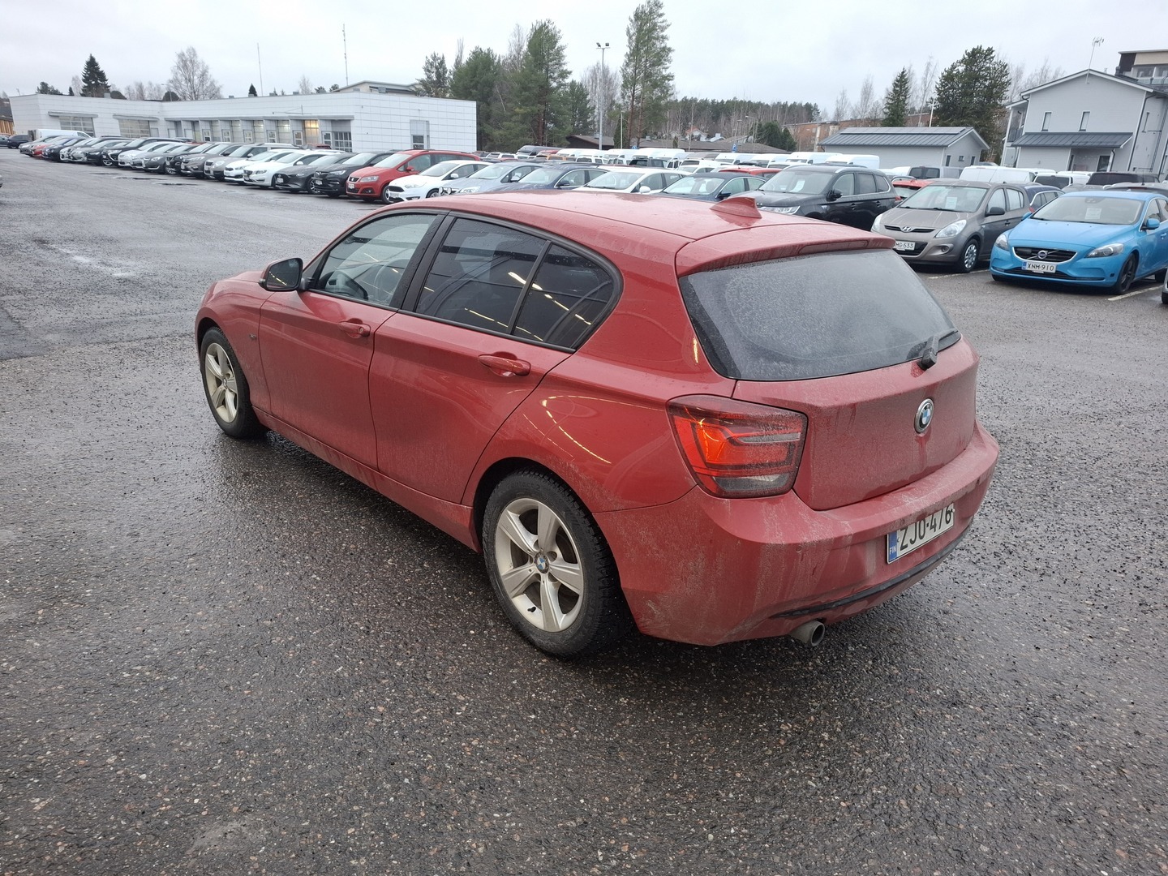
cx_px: 584
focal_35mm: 23
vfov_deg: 58.9
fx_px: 776
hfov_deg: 73.9
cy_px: 438
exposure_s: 1/100
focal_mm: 5.54
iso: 160
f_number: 1.8
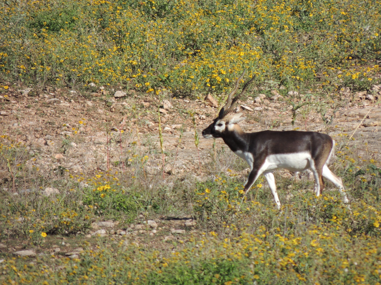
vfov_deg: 1.5
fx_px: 11006
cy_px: 142
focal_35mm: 1000
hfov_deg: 2.0
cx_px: 190
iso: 220
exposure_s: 1/1000
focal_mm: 180
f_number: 5.9
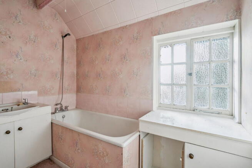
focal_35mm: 16
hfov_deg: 96.7
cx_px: 126
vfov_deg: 73.8
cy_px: 84
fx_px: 112
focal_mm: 16
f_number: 5.6
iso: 500
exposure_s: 1/80
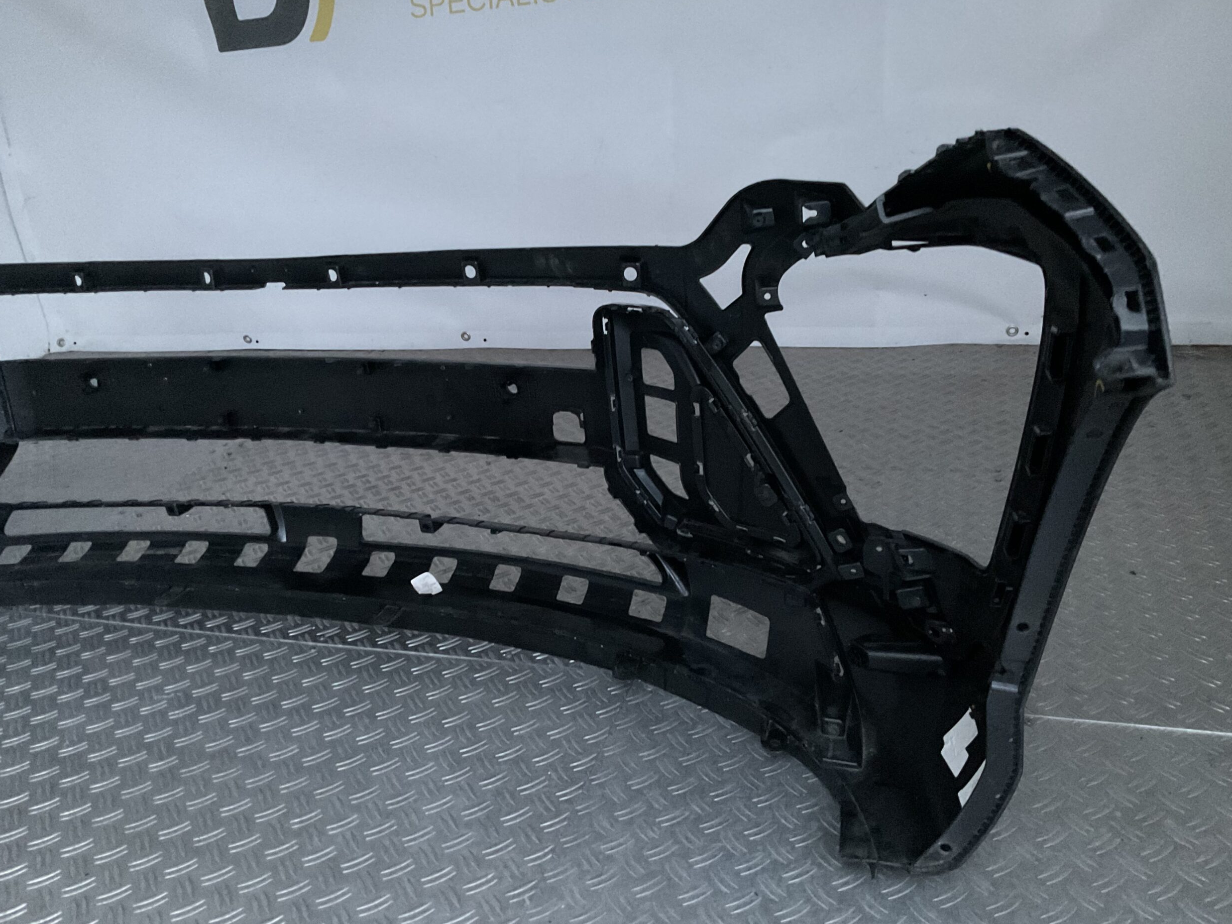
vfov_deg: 46.8
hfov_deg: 60.0
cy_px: 465
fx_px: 1068
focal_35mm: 30
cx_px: 602
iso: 500
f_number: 1.8
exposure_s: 1/20
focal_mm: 3
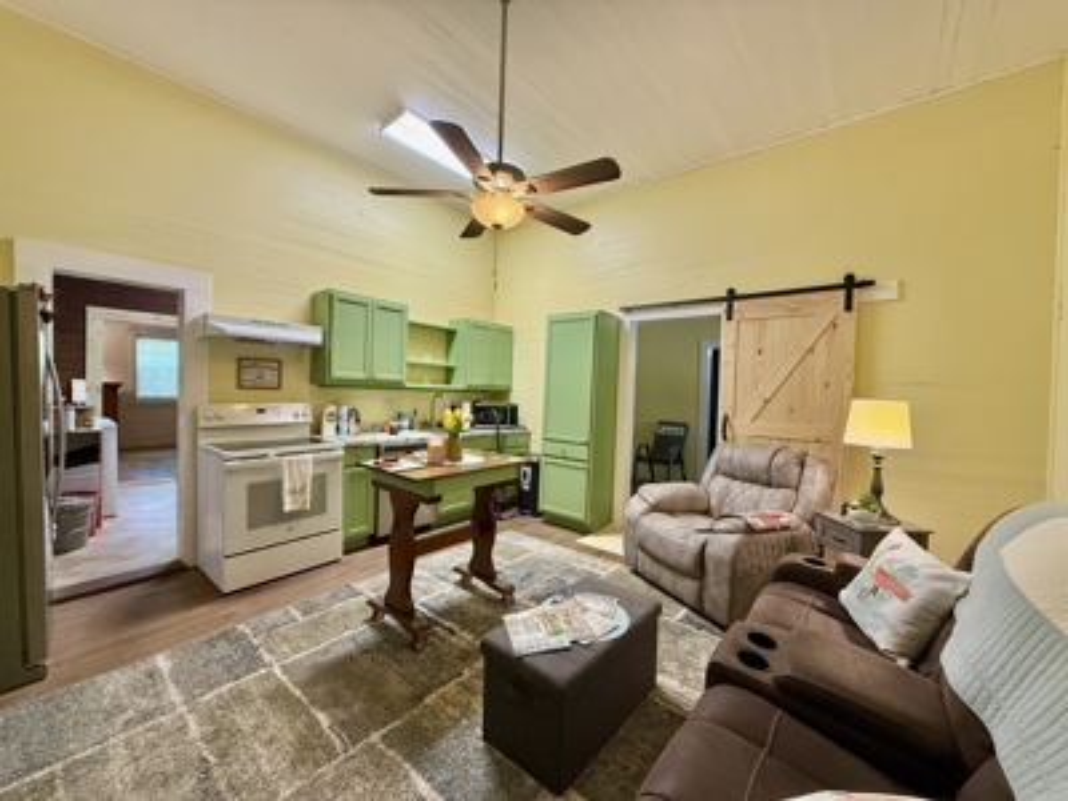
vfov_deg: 85.7
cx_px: 534
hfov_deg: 102.1
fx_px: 432
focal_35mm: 14
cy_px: 400
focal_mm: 2.22
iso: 250
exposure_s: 1/120
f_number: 2.2
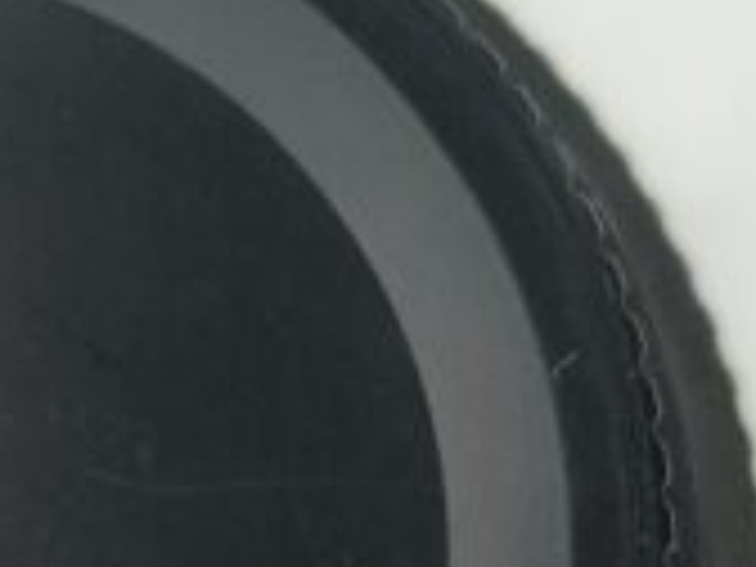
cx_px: -166
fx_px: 1594
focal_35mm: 73
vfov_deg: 19.3
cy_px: 632
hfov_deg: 24.1
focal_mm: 5.56
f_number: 1.8
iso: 100
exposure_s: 1/448
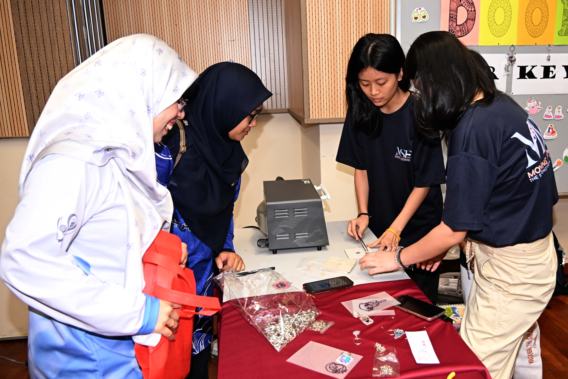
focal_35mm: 27
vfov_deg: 47.9
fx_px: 426
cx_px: 284
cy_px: 190
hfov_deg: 67.4
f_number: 3.5
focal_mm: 18
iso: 1000
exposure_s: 1/200
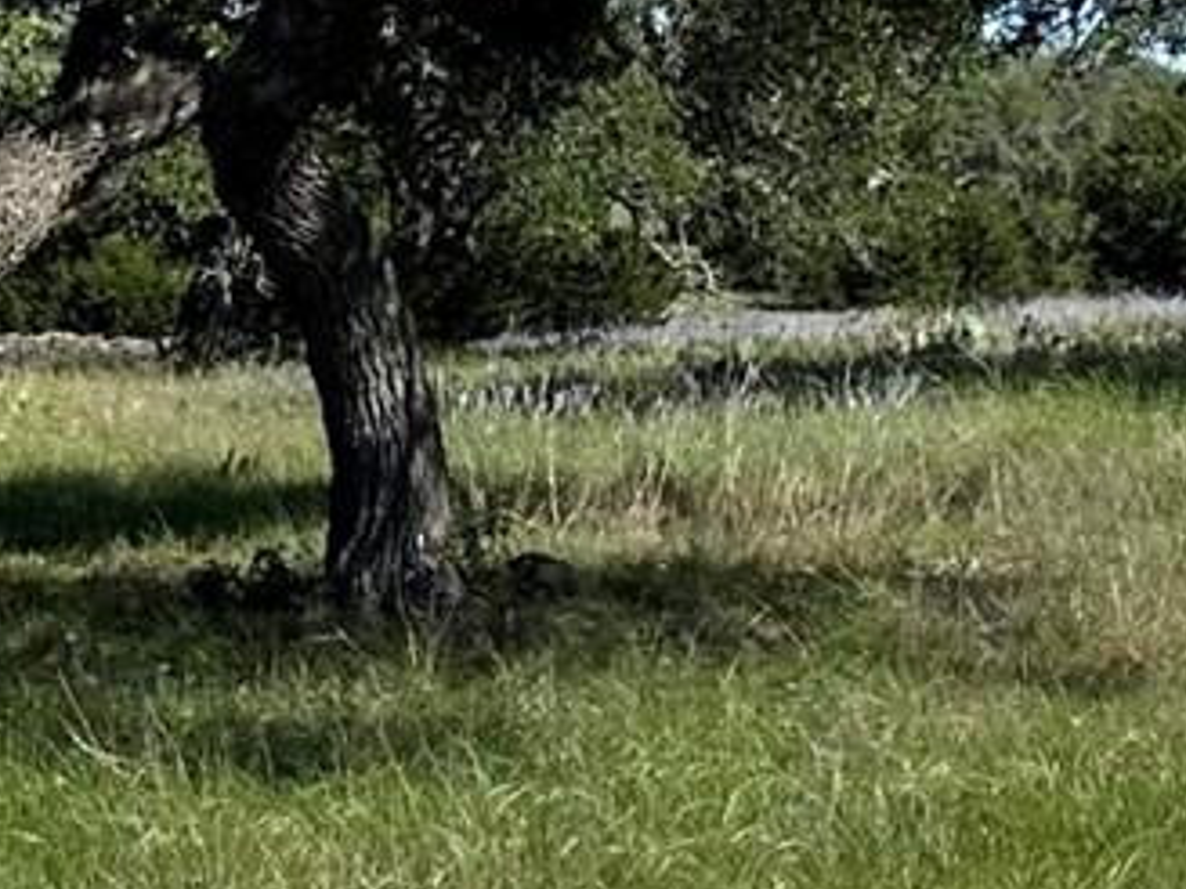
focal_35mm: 150
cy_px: -593
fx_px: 5139
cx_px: 1909
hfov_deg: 12.4
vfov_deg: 9.5
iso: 80
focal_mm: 6.86
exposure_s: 1/4348
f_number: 1.78
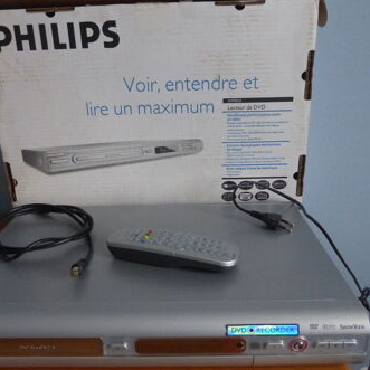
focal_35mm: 32
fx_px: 387
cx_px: 175
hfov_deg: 51.1
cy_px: 187
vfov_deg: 51.1
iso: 800
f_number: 3.3
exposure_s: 1/13
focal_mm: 4.3
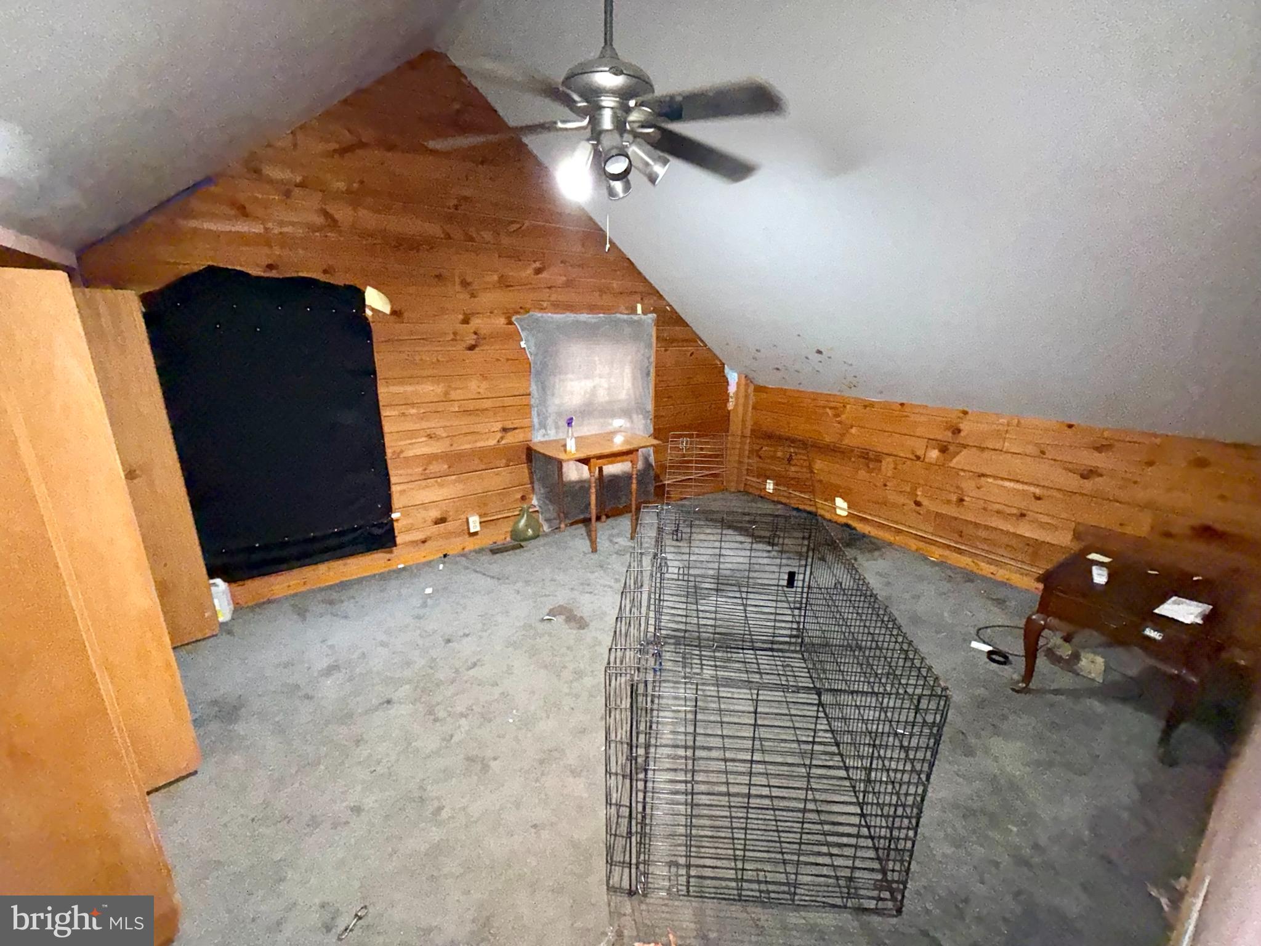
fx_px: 510
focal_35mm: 14
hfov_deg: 102.1
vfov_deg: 85.7
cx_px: 630
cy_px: 473
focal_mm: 2.22
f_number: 2.2
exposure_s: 1/30
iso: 640
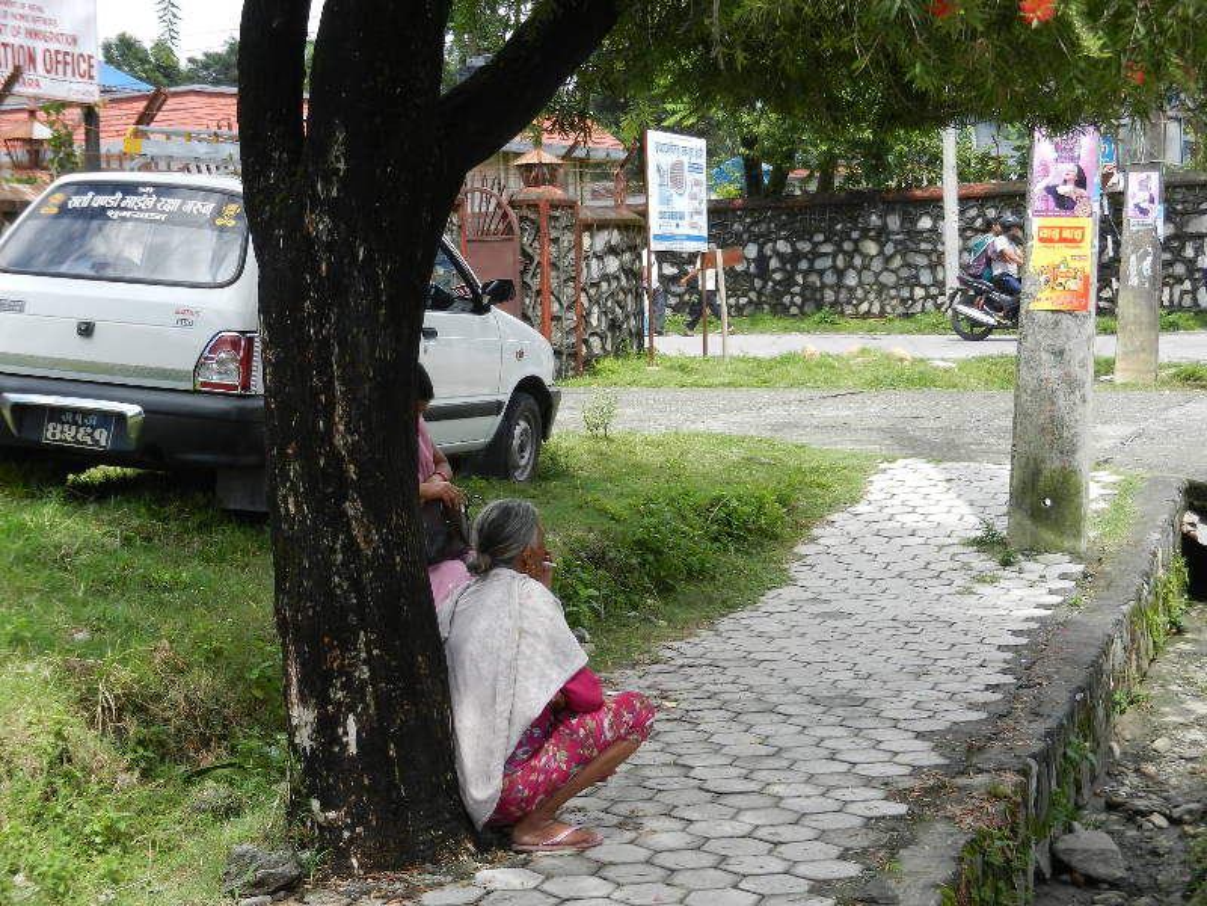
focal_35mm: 60
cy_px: 453
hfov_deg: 32.2
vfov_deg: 24.4
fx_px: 2092
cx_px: 604
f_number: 4.5
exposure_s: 1/400
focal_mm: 10.9
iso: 160
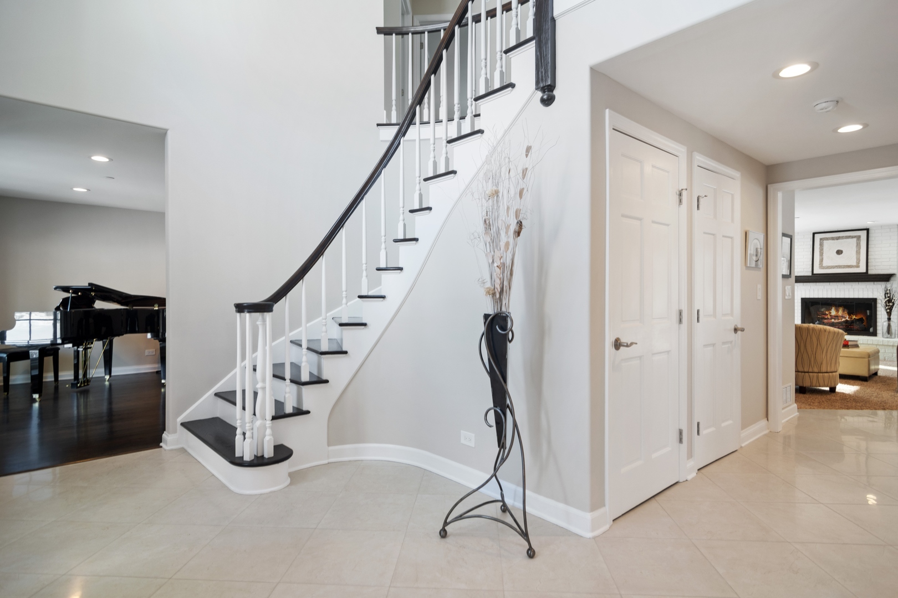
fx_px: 449
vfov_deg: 67.4
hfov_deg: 90.0
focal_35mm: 18
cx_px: 449
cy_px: 299
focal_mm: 12
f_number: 8
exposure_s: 1/20
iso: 200
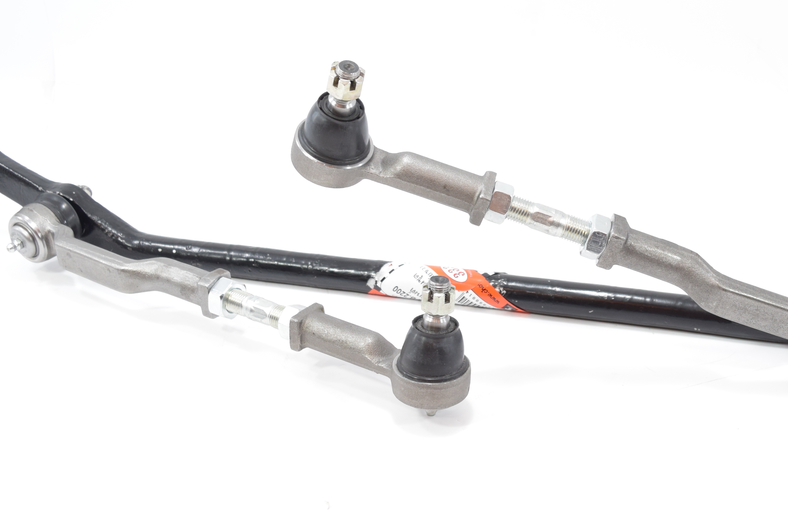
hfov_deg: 42.2
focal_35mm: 46
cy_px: 228
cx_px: 523
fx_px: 1007
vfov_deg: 29.2
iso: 500
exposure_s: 1/80
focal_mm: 18
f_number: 4.5
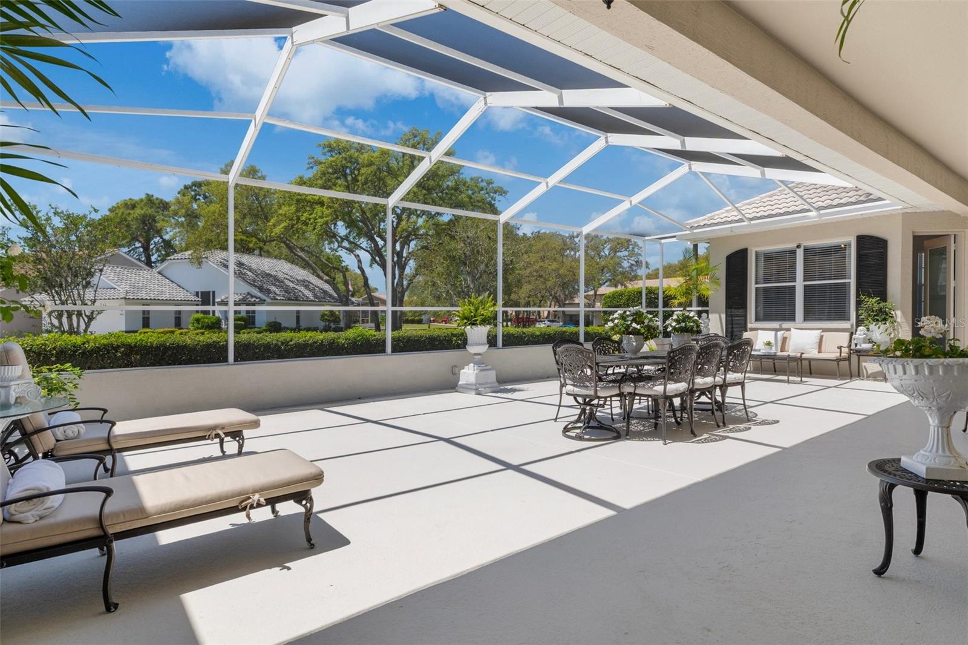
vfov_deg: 67.4
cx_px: 484
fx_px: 484
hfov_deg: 90.0
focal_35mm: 18
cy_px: 322
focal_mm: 12
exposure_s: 1/750
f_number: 8
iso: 250
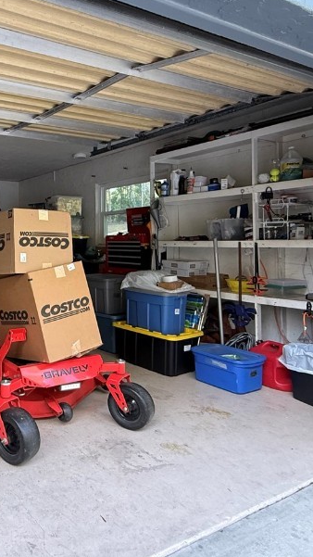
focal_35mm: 26
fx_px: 384
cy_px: 234
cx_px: -12
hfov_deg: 38.5
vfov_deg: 71.4
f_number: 2.2
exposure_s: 1/95
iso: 400
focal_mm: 2.22
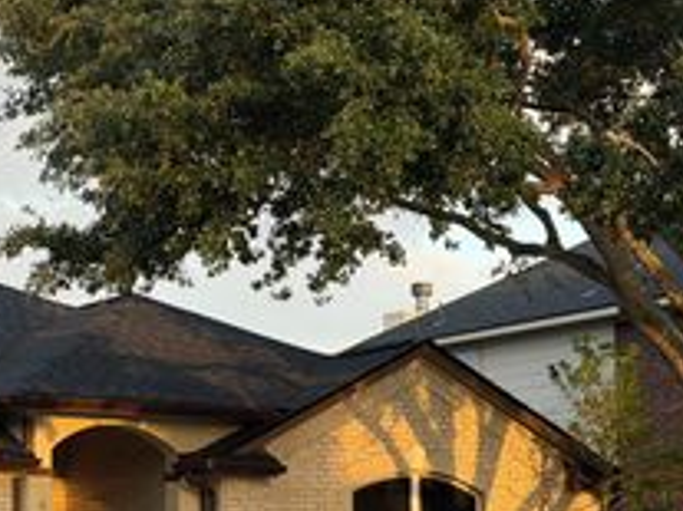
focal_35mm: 116
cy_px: 371
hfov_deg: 16.8
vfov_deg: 12.7
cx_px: 86
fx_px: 2287
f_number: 1.78
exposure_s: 1/636
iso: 64
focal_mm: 6.76
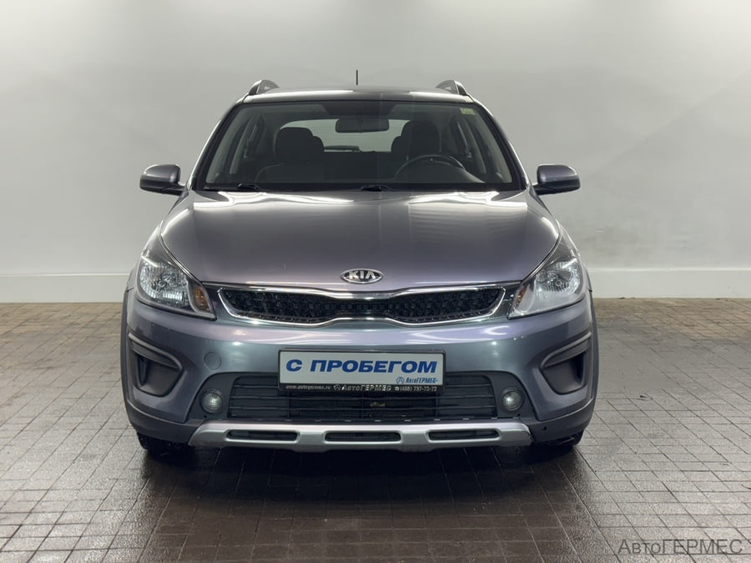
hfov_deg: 39.7
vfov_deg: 30.3
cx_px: 376
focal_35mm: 48
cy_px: 282
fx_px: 1041
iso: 64
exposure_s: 1/100
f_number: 1.78
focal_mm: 6.76
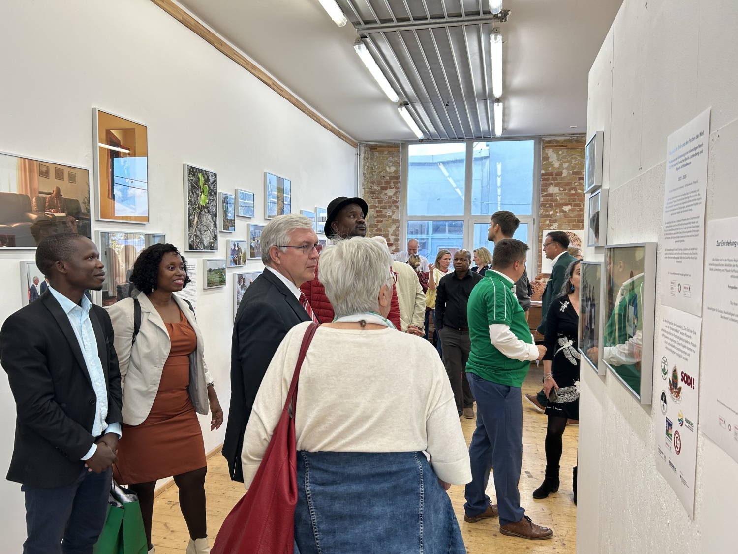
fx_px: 554
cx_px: 369
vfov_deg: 53.1
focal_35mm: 26
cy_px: 277
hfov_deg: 67.3
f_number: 1.5
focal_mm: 5.7
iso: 64
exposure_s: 1/100
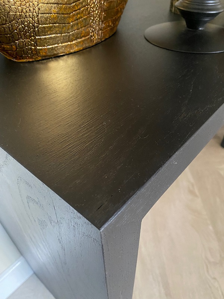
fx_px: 224
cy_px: 150
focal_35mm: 26
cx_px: 112
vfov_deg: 67.3
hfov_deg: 53.1
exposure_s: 1/58
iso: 500
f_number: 1.8
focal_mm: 4.25
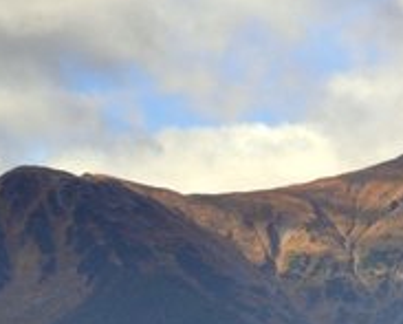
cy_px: 274
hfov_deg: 7.1
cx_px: 518
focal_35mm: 271
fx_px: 3233
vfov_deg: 5.7
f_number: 5.6
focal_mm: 55
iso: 400
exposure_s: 1/1000
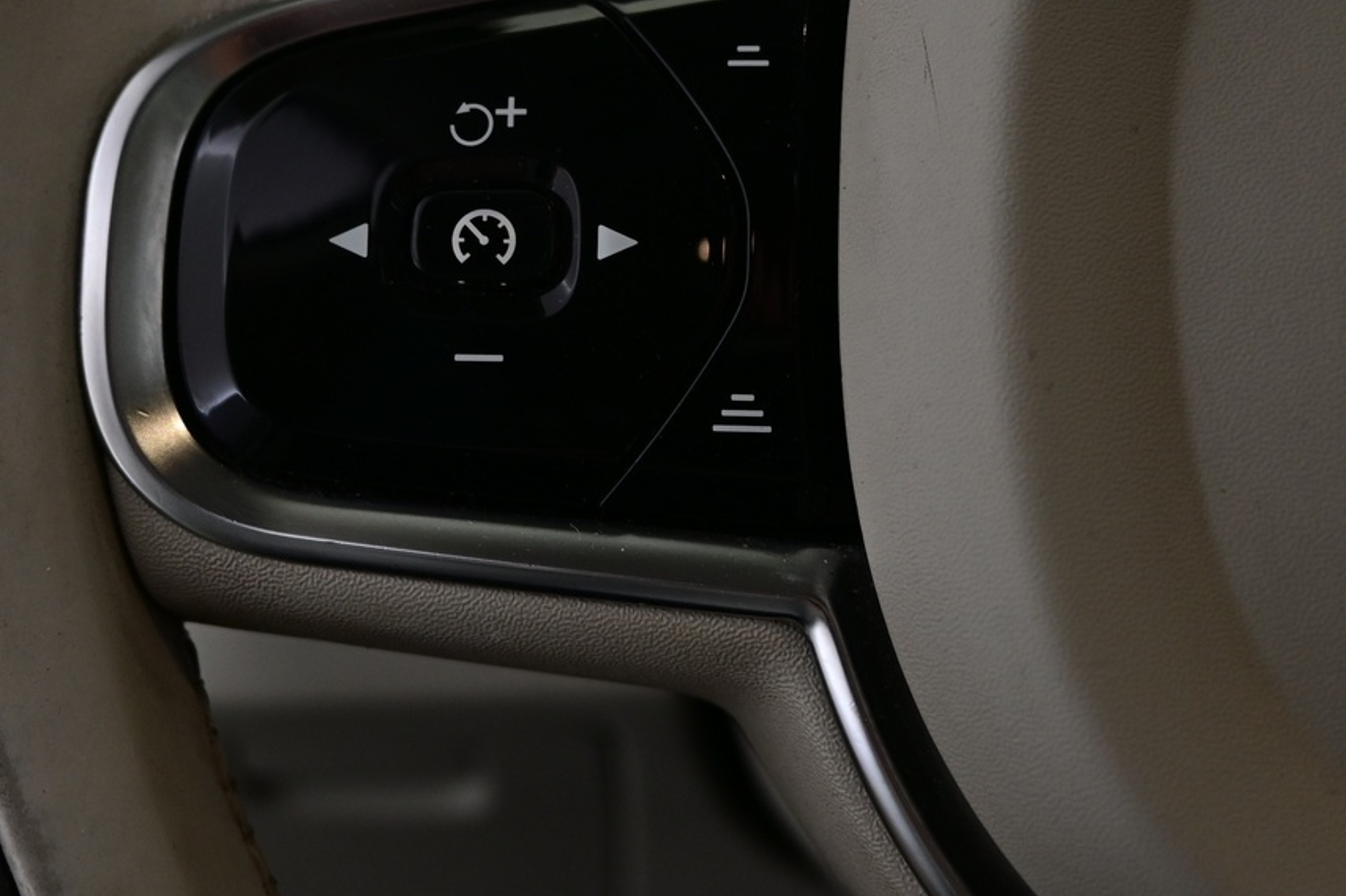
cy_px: 306
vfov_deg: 23.7
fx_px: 2130
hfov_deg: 34.8
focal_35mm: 57
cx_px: 458
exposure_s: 1/40
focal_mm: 20
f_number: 3.8
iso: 320
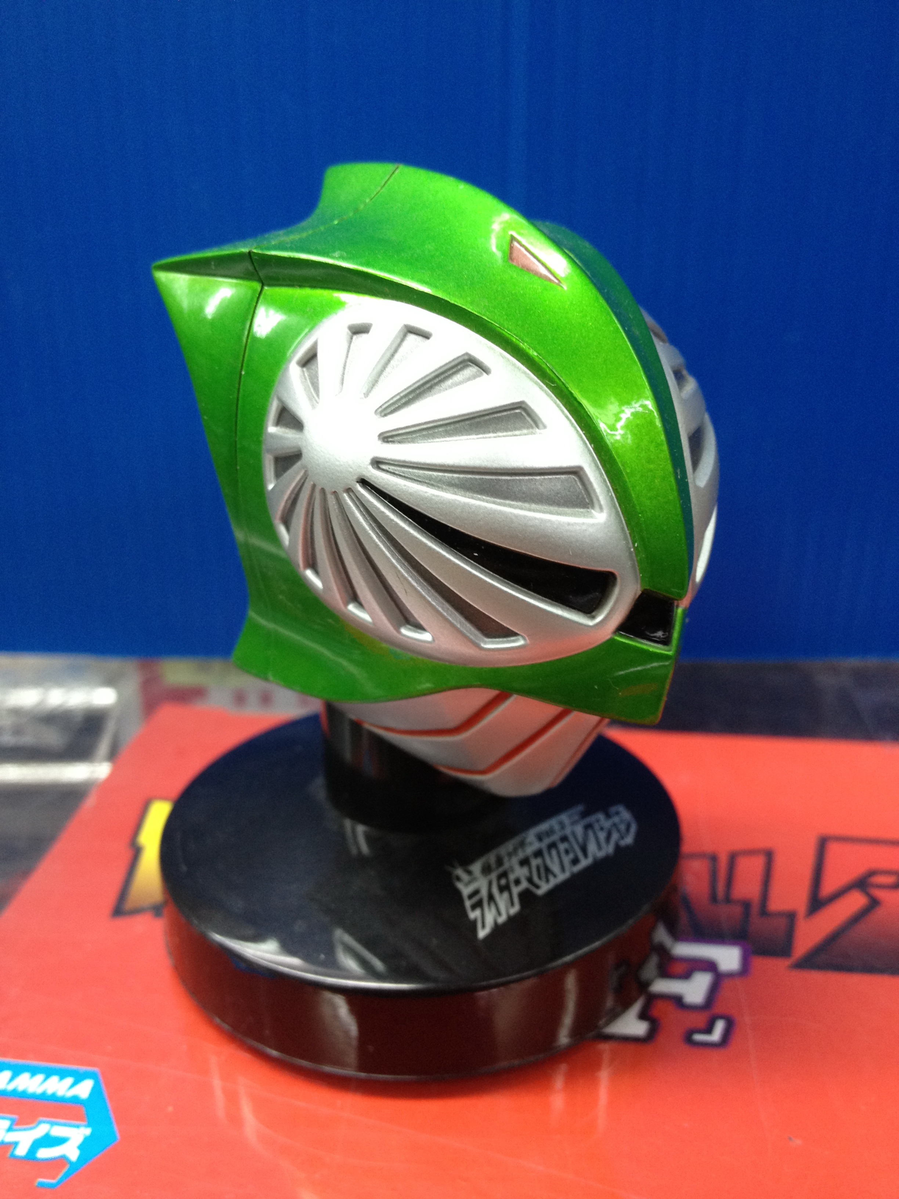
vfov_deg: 52.6
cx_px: 450
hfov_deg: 40.7
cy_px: 600
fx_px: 1212
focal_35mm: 35
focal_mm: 4.28
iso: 125
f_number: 2.4
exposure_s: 1/20
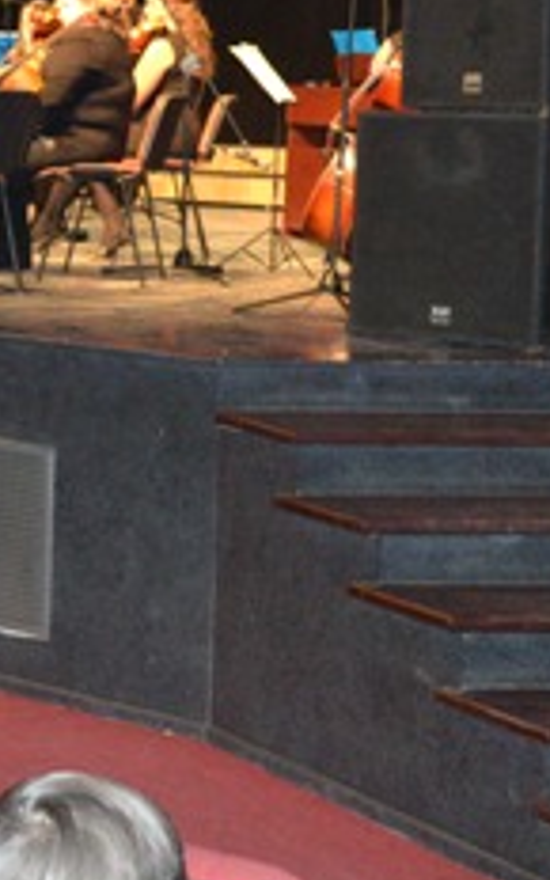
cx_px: -190
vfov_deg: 26.6
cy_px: 165
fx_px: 1823
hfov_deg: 16.1
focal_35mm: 76
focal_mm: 18
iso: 3200
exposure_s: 1/60
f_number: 3.5
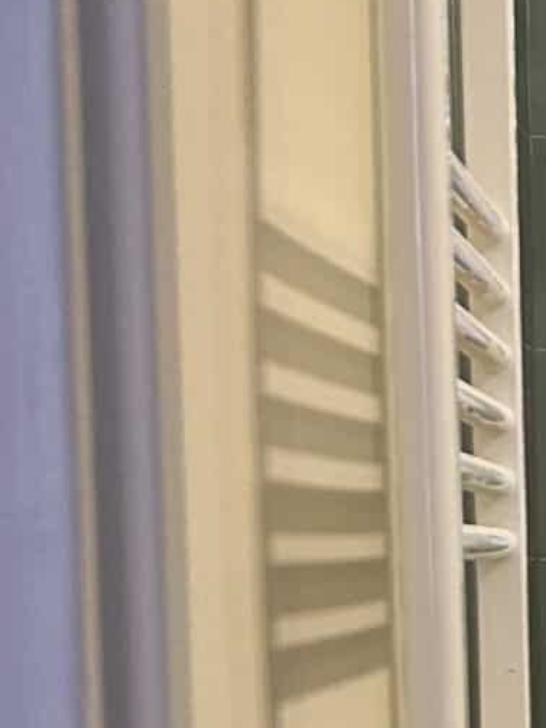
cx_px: 1190
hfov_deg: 10.1
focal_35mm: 132
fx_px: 2776
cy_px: 859
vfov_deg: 14.5
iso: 125
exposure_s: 1/100
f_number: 1.5
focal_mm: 5.7
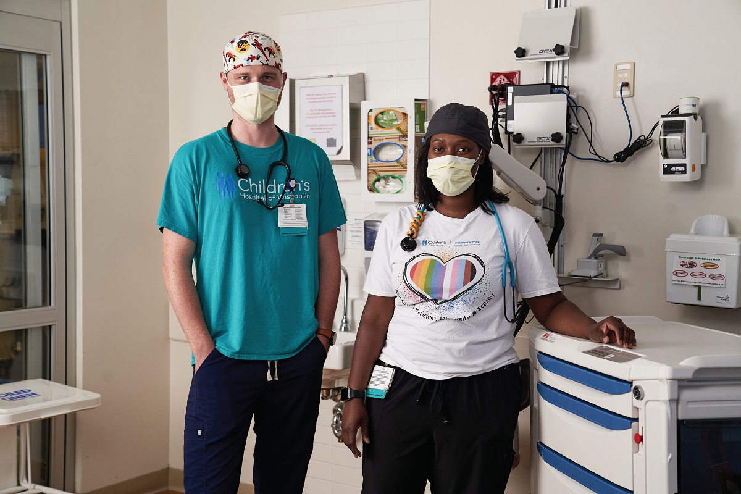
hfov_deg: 36.9
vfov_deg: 25.1
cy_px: 247
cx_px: 370
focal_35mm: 54
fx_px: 1111
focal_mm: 54
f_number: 5
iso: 400
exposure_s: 1/160
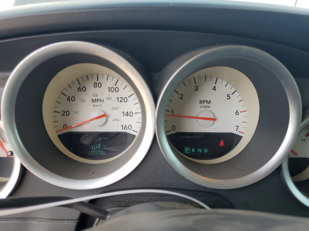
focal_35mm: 26
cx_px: 154
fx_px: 232
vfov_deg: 53.1
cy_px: 116
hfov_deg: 67.3
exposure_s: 1/244
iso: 50
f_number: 1.5
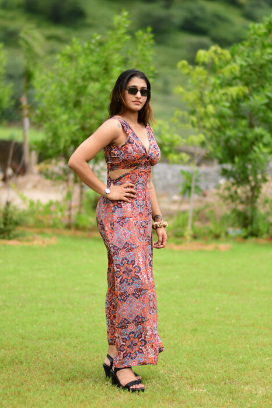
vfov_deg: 16.0
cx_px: 137
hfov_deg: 10.7
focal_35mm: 128
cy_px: 203
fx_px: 1451
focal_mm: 85
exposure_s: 1/4000
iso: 160
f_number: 1.8
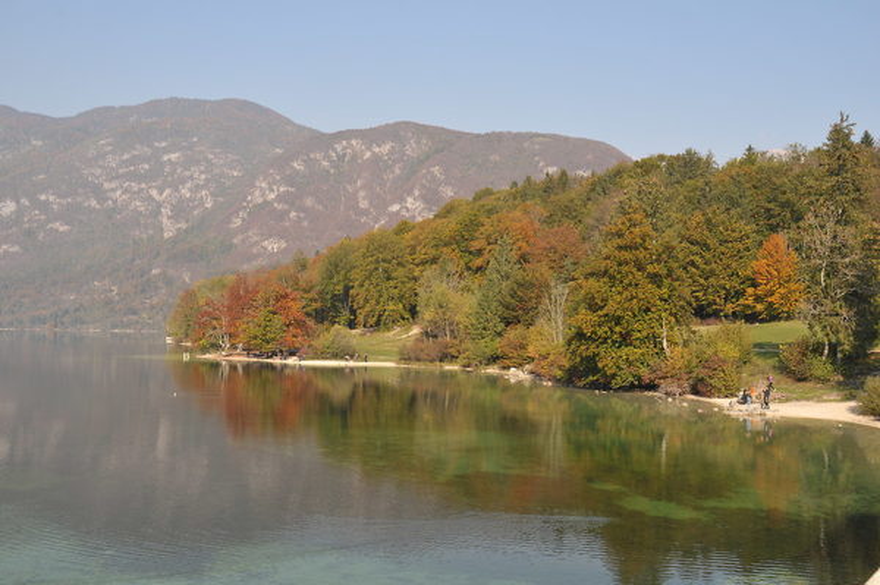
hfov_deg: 53.2
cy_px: 292
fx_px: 879
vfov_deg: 36.8
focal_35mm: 36
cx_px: 440
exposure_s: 1/250
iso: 200
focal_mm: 24
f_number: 8
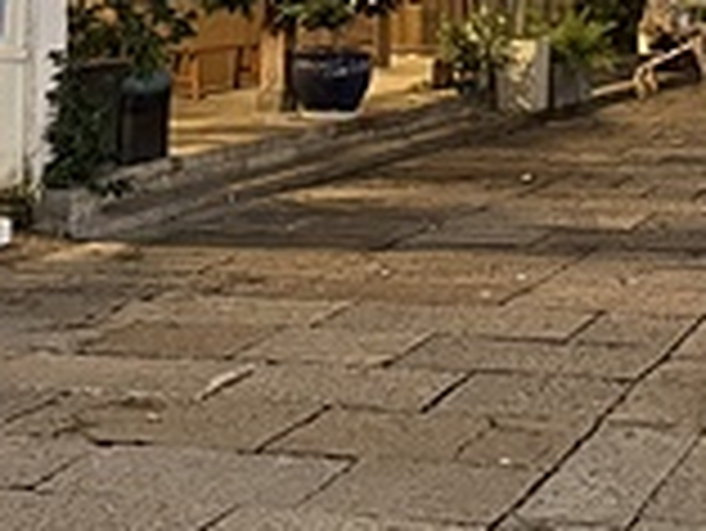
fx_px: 2000
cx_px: 657
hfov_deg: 19.6
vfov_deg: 14.3
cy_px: -216
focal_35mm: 98
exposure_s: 1/50
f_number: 1.78
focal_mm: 6.76
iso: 640
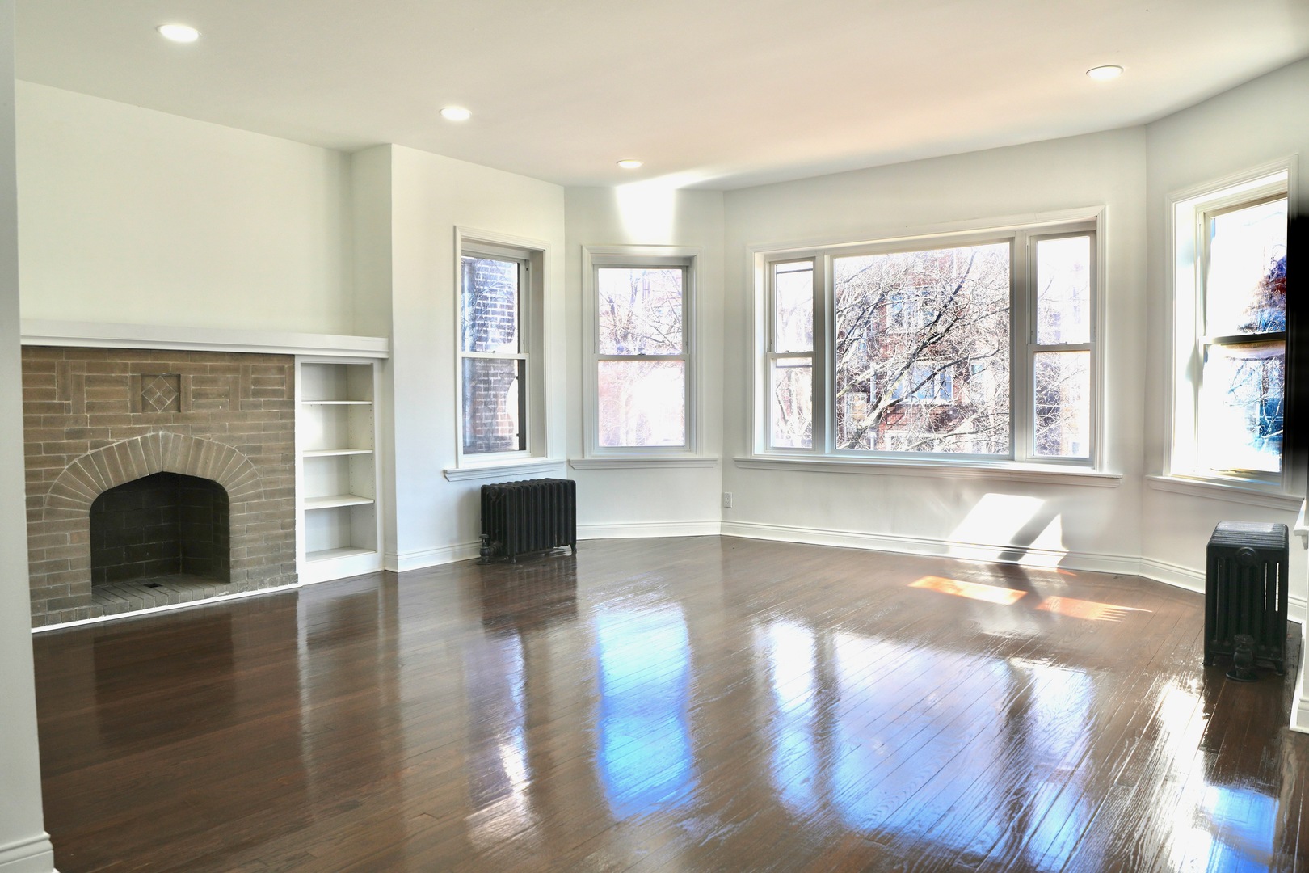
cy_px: 436
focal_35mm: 24
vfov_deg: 53.1
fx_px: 873
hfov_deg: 73.7
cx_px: 654
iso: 125
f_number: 4
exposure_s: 1/160
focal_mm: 16
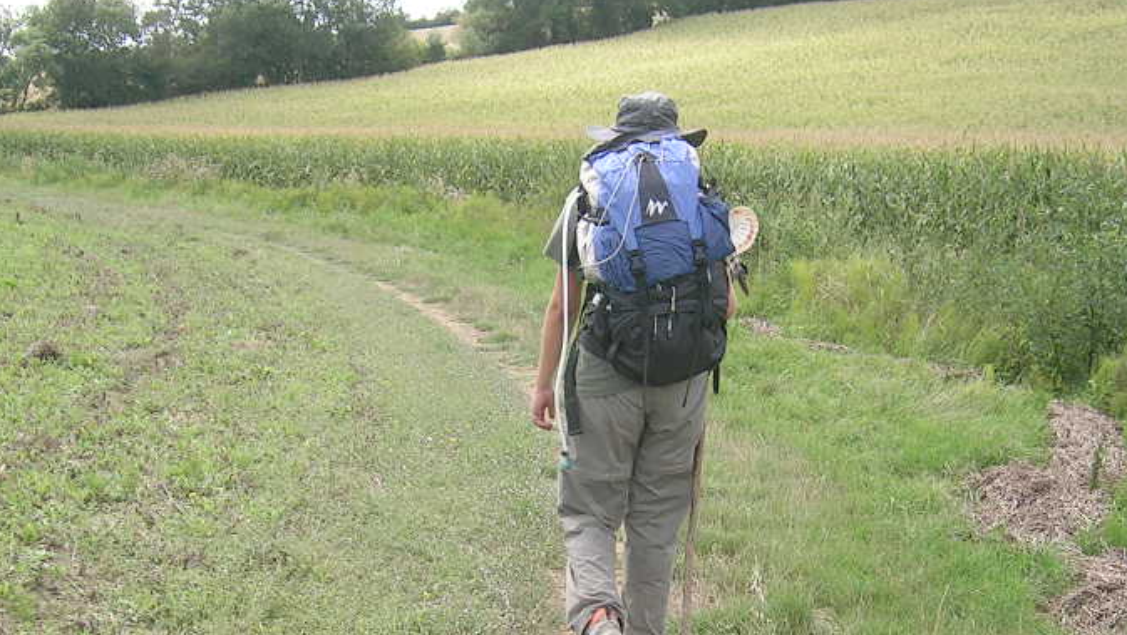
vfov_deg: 20.5
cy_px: 514
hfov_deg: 36.0
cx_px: 579
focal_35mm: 58
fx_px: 1734
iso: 50
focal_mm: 5.4
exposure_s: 1/346
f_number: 2.8
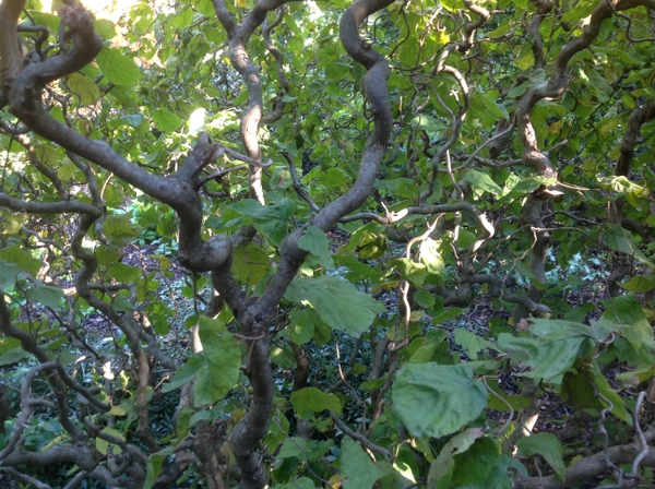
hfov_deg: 52.7
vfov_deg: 40.6
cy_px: 244
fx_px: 661
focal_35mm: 35
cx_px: 328
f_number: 2.4
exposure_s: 1/20
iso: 50
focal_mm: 4.28
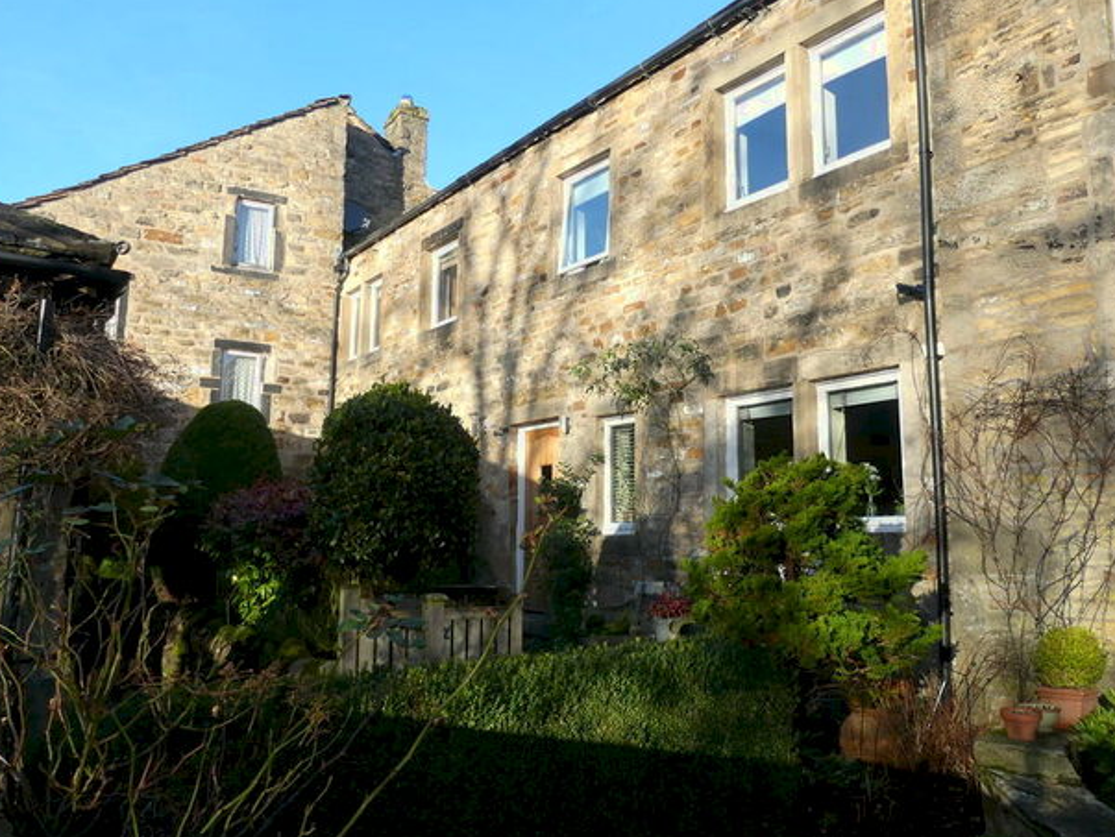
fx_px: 935
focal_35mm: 29
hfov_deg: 61.6
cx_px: 590
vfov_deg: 48.2
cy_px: 385
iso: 100
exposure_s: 1/400
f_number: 2.8
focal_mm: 4.5
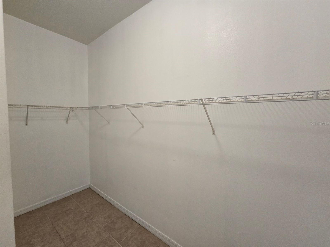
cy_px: 124
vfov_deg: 89.9
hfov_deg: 106.2
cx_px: 165
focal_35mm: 13
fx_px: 124
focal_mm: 2.2
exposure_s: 1/60
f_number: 2.2
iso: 160
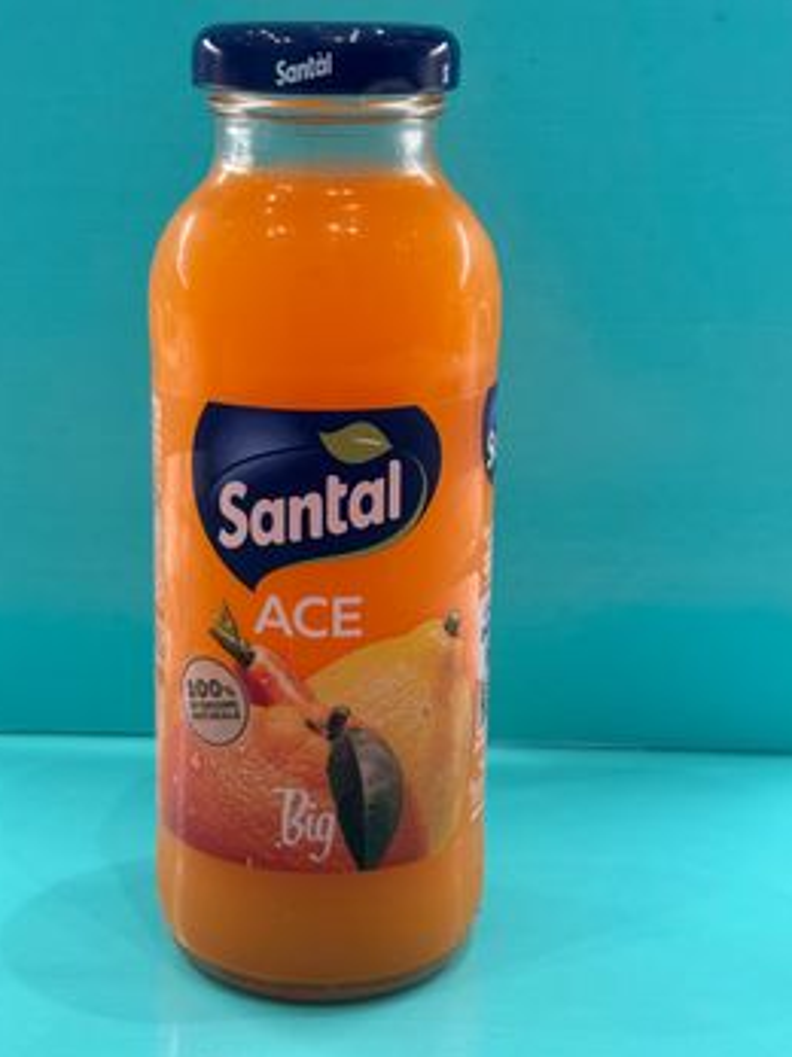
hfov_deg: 24.8
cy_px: 452
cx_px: 320
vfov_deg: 32.7
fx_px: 1801
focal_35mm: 59
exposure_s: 1/100
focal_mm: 6.76
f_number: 1.78
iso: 80
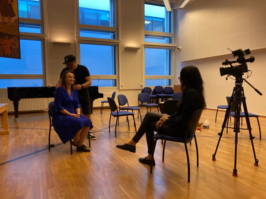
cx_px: 133
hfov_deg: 63.4
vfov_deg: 49.7
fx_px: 215
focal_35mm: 28
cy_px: 100
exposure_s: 1/50
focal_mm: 3.99
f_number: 1.8
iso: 64
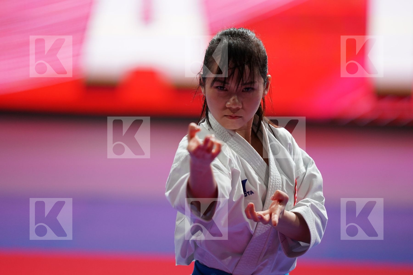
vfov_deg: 3.4
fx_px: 4589
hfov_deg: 5.2
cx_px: 206
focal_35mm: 400
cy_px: 138
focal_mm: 400
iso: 2000
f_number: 2.8
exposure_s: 1/500
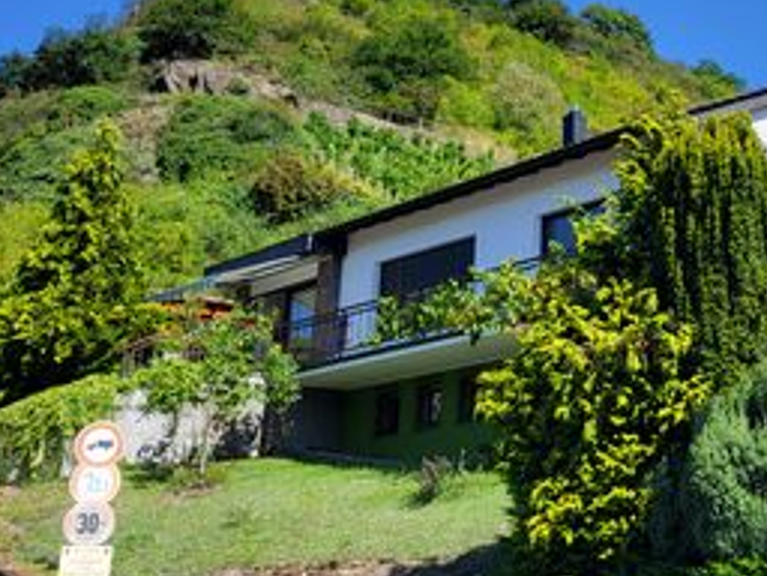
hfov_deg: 29.5
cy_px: 114
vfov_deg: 23.7
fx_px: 1352
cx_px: 770
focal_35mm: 61
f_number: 1.8
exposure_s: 1/1538
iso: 40
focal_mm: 5.4
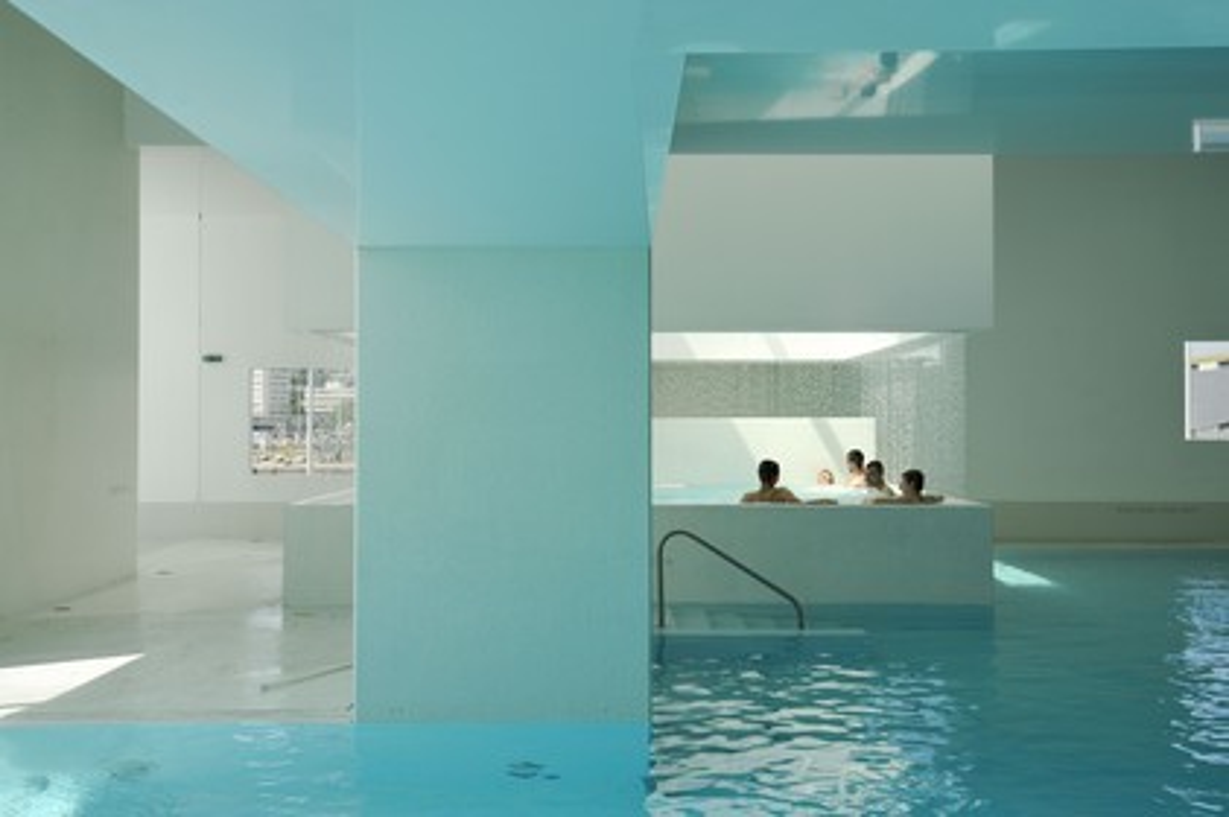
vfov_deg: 35.0
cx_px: 614
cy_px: 408
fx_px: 1296
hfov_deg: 50.7
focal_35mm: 38
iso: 200
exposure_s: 1/160
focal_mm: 38
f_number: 11
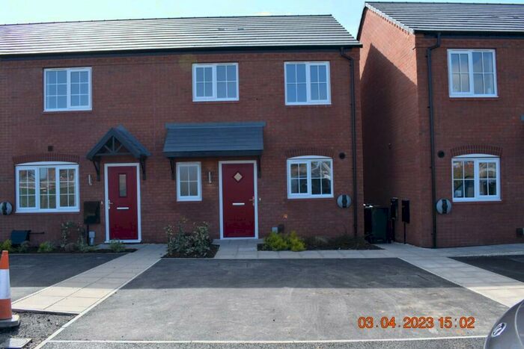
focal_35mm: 30
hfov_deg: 61.9
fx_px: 437
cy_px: 174
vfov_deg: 43.6
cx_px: 262
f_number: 9
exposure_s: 1/320
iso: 200
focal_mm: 20
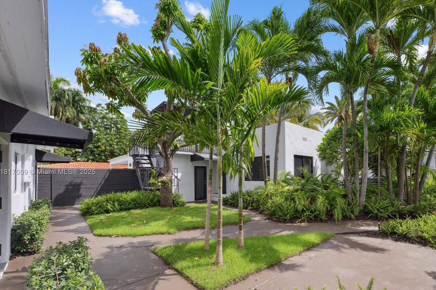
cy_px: 172
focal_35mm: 17
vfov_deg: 69.8
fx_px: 206
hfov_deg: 92.4
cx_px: 254
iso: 250
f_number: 7.1
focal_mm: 14
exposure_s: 1/500
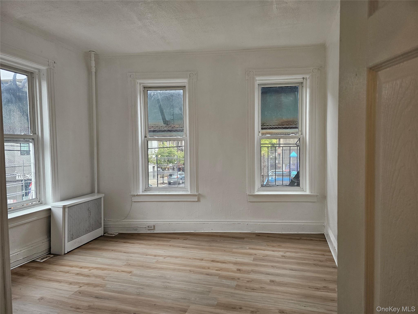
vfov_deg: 58.9
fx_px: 278
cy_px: 157
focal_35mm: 23
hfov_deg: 73.9
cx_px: 209
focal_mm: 6.3
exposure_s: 1/207
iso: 200
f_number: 1.7
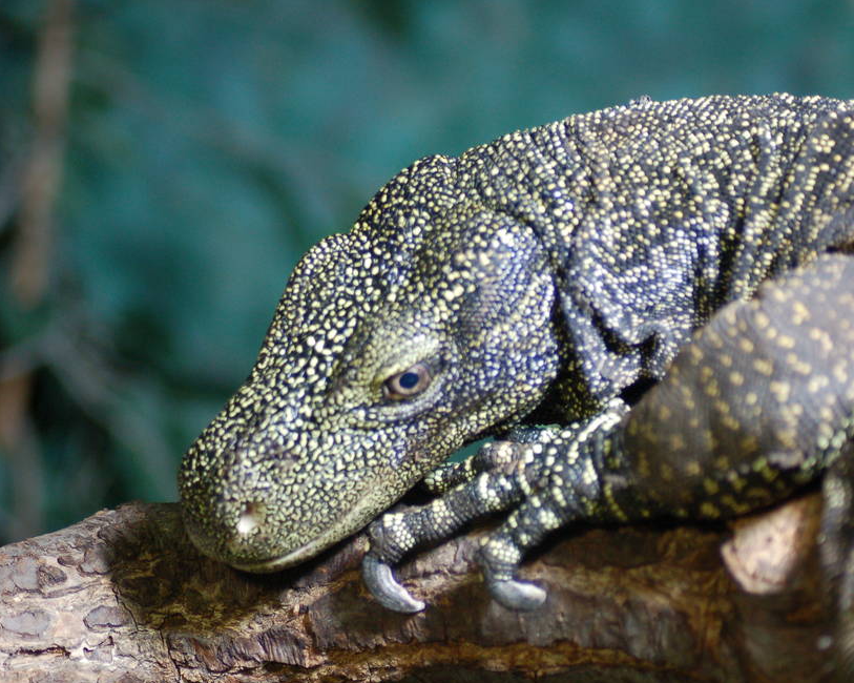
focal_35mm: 151
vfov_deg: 10.3
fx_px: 3805
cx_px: 535
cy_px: 332
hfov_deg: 12.8
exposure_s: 1/125
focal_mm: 85
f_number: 4.2
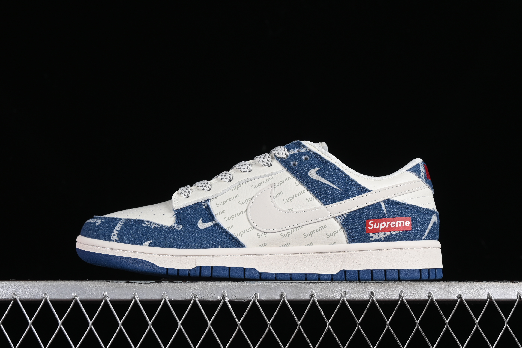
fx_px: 1087
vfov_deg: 18.2
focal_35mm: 75
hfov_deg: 27.0
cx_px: 261
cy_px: 174
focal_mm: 50
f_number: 8
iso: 160
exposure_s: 1/80
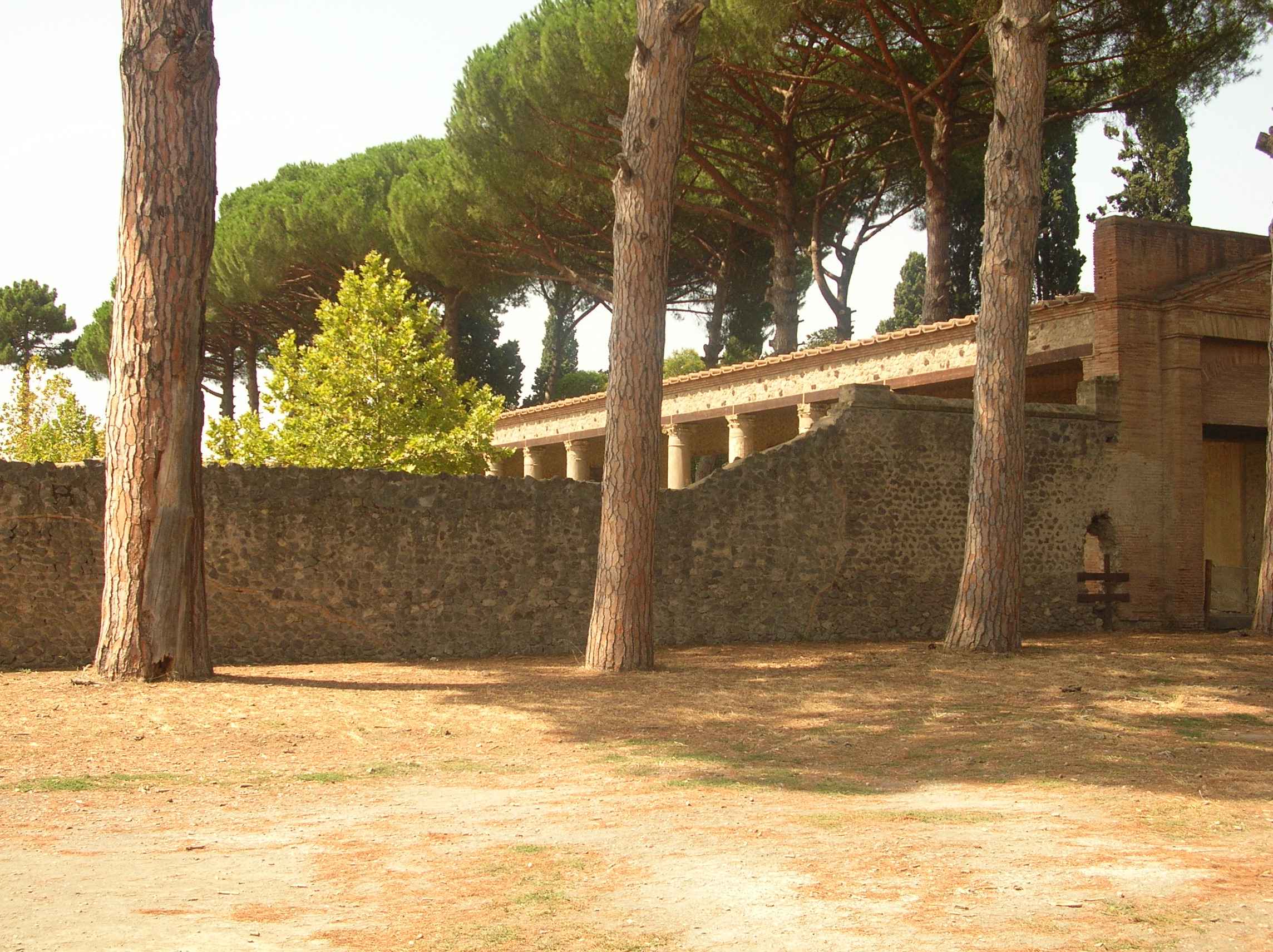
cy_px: 476
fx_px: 1764
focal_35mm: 48
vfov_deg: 30.2
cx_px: 636
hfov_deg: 39.7
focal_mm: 8
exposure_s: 1/327
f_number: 3.2
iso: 50
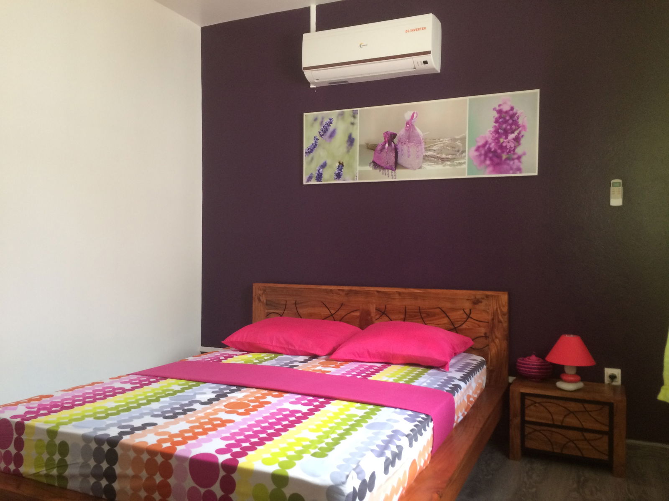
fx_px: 560
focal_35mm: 29
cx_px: 334
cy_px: 250
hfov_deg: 61.7
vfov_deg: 48.2
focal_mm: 4.15
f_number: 2.2
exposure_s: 1/33
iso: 80
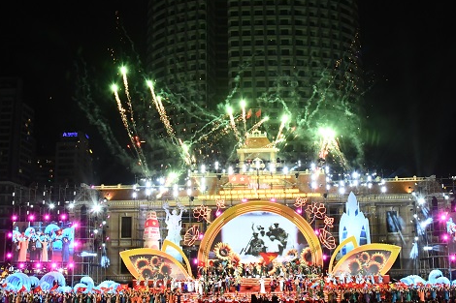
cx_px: 230
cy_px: 127
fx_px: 582
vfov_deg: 29.2
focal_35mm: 46
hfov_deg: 42.8
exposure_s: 1/40
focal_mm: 24
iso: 5000
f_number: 13
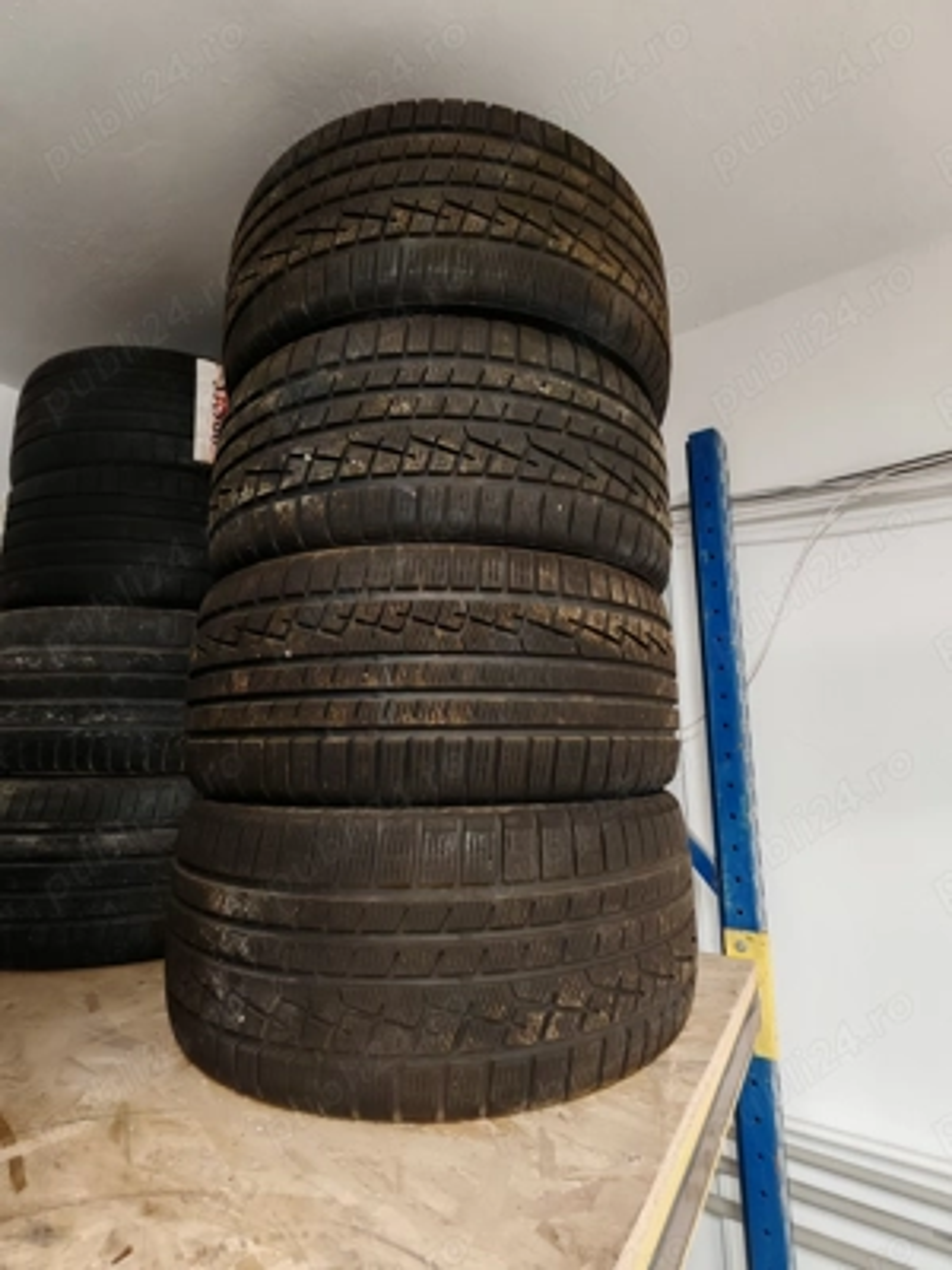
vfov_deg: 94.5
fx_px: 587
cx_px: 476
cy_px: 635
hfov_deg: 78.1
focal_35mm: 16
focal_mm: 1.96
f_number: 2.2
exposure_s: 1/33
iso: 500
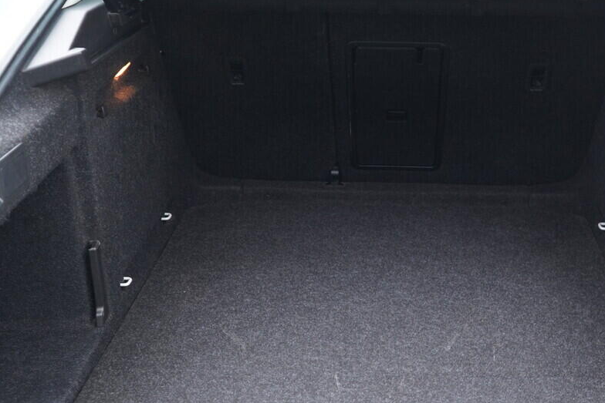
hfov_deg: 41.6
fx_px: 790
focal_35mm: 47
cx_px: 382
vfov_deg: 28.7
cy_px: 205
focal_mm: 24
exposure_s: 1/40
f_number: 2.8
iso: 800
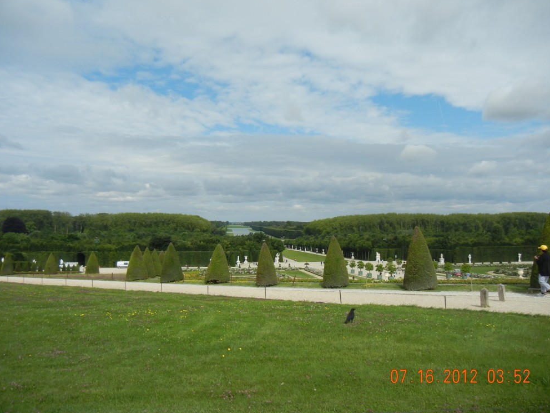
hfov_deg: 58.4
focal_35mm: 31
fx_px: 492
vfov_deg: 45.4
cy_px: 207
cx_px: 281
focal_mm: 5.4
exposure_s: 1/548
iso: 160
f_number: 7
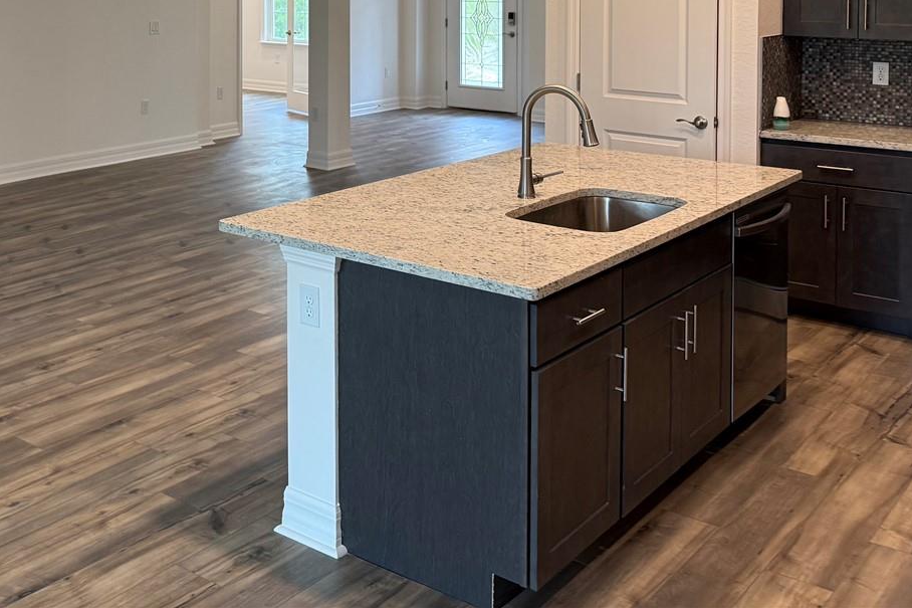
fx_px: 1114
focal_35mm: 44
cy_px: 6
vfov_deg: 28.7
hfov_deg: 43.1
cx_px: 224
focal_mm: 6.76
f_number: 1.78
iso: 200
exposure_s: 1/120
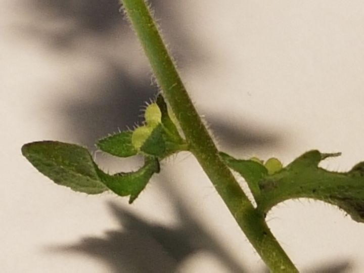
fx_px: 273
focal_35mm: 26
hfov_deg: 67.3
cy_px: 136
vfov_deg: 53.1
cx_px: 182
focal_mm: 4.2
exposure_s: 1/100
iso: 40
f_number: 1.7
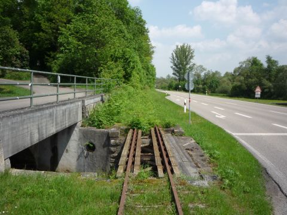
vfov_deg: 44.2
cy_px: 108
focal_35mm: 32
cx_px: 144
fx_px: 265
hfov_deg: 56.8
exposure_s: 1/400
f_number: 5.6
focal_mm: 5.2
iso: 100
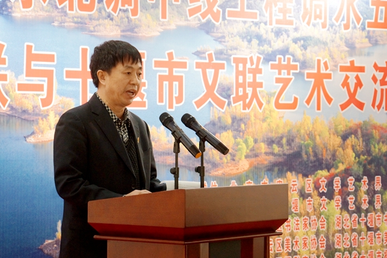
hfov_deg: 16.3
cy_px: 129
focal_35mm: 126
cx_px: 194
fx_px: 1354
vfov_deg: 10.9
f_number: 6.3
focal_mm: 84
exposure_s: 1/80
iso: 1600
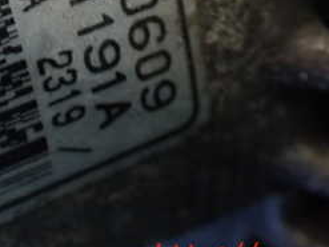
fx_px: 693
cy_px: -27
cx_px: 57
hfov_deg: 26.1
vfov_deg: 19.3
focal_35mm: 73
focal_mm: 5.4
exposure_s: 1/30
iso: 800
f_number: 2.3
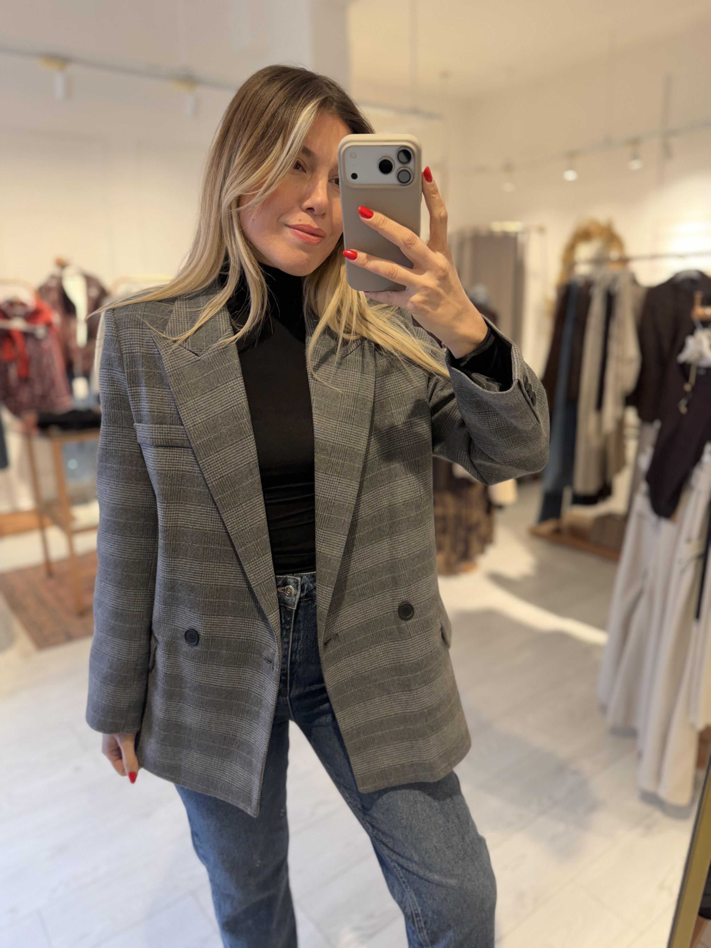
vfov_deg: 71.6
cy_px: 474
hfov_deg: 56.8
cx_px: 356
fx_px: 657
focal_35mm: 24
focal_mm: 6.76
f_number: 1.78
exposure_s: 1/100
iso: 160
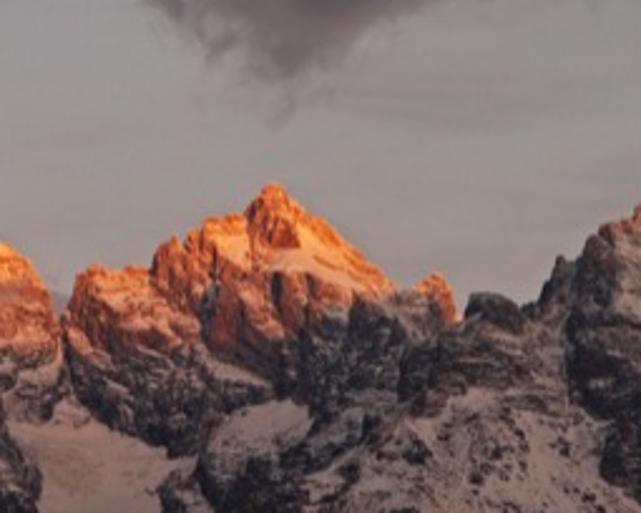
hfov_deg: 6.1
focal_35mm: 315
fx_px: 5978
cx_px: 40
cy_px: 165
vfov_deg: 4.9
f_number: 9
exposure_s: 1/125
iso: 400
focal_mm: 95
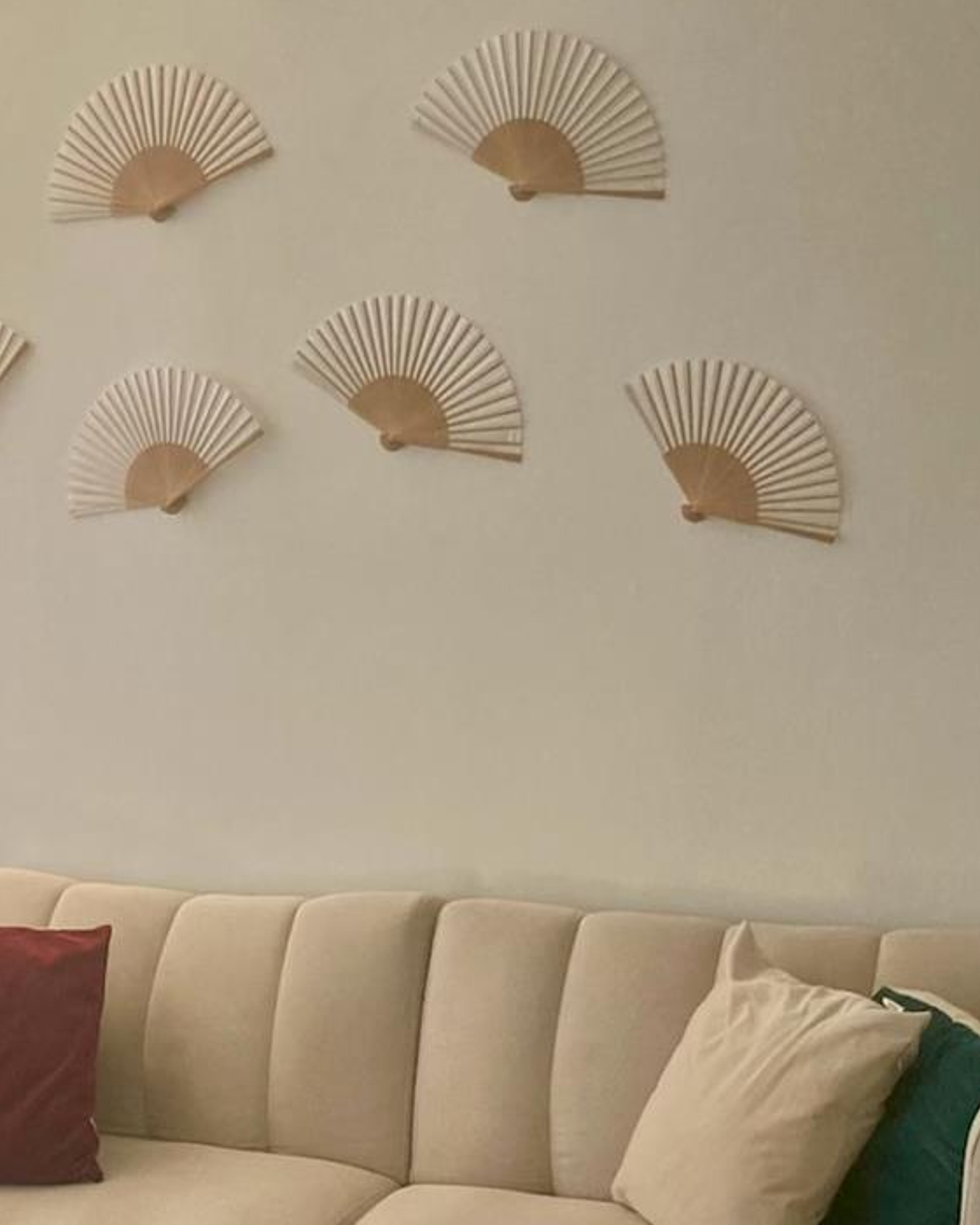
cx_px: 306
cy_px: 1057
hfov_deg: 25.2
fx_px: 2175
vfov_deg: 30.3
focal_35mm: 60
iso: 250
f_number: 1.8
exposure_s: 1/40
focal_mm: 3.99
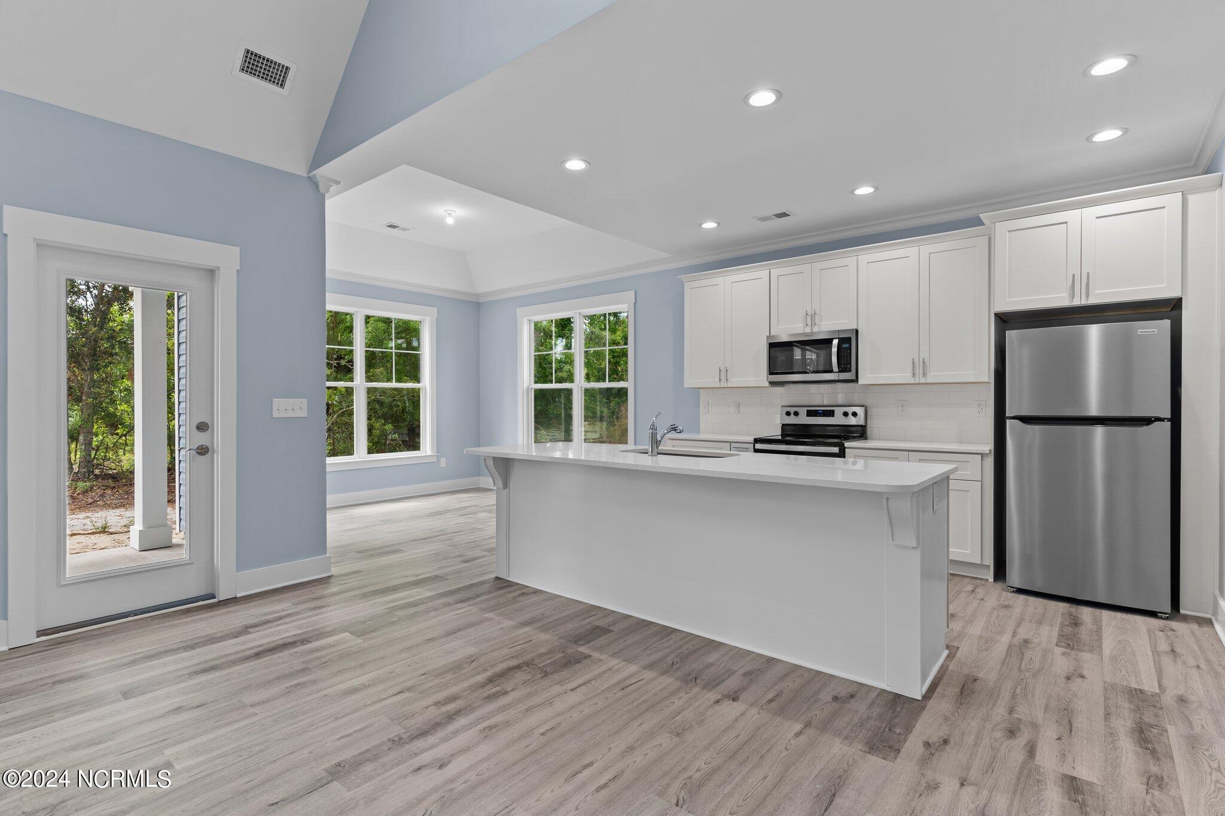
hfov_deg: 93.3
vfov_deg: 70.4
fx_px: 578
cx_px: 612
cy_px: 408
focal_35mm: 17
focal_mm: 17
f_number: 7.1
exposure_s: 1/4
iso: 160
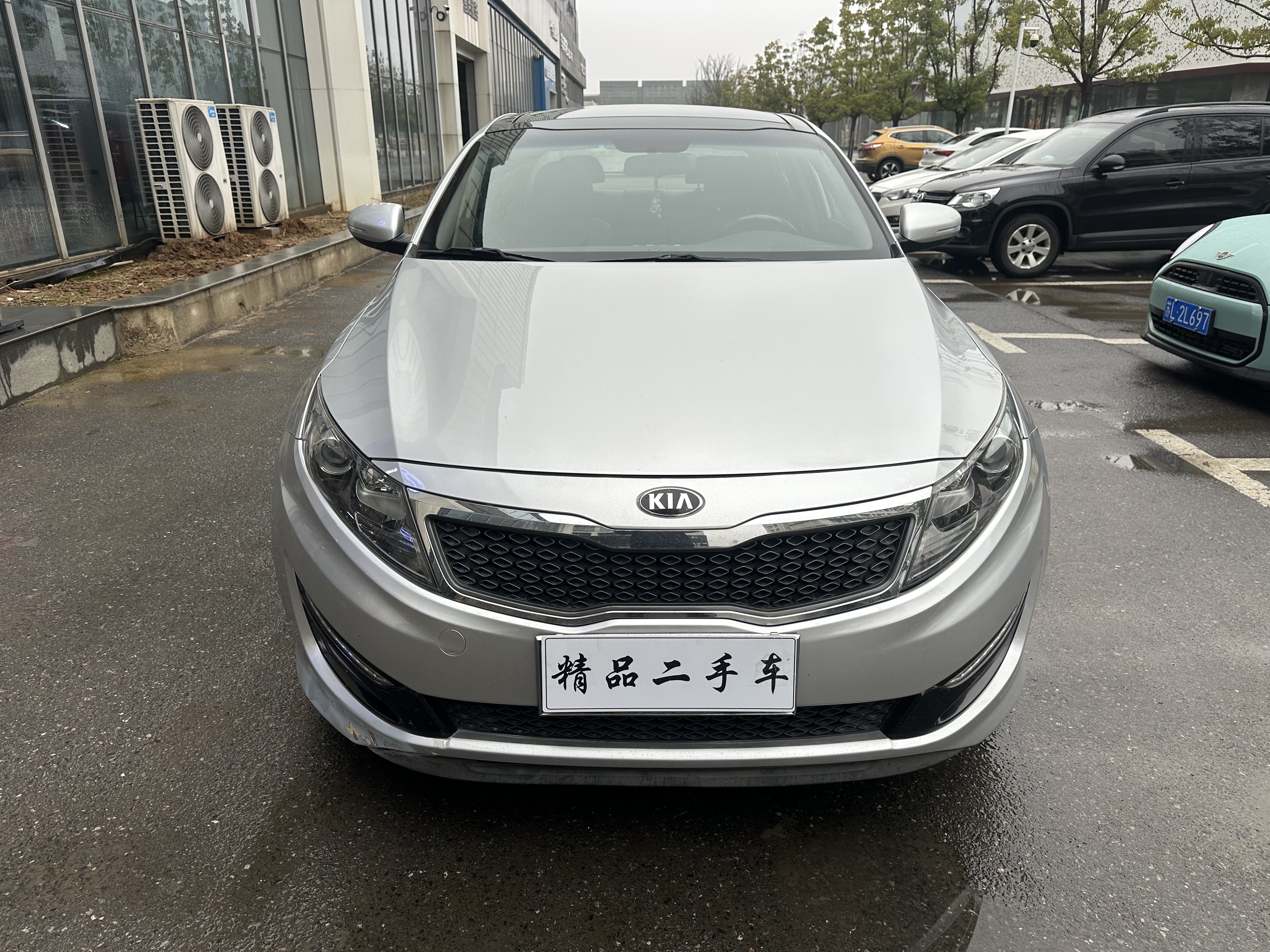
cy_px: 476
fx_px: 881
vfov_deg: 56.8
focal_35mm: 24
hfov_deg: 71.6
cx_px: 635
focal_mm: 6.86
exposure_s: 1/393
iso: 80
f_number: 1.78
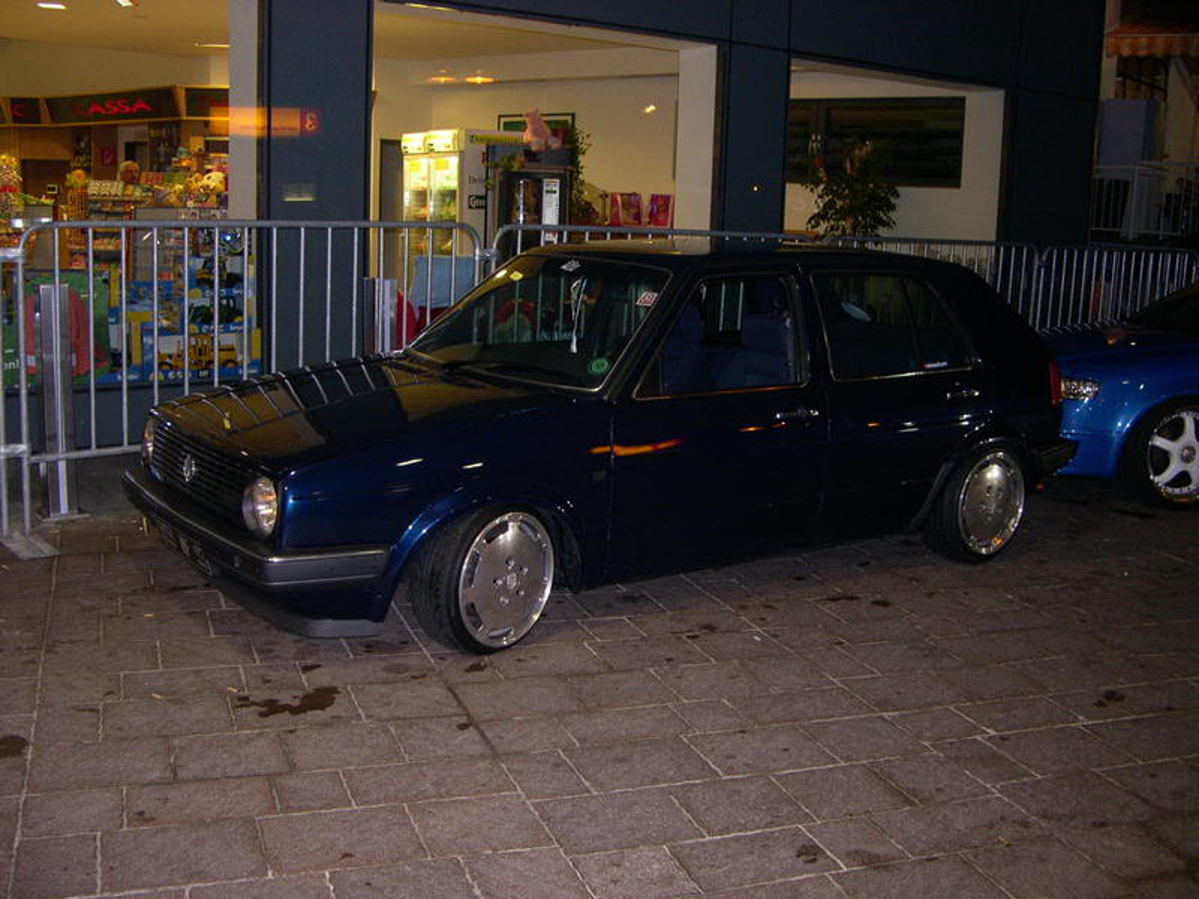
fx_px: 1316
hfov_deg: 49.0
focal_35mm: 38
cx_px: 600
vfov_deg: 37.7
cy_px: 450
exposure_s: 1/60
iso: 400
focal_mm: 8
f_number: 2.8
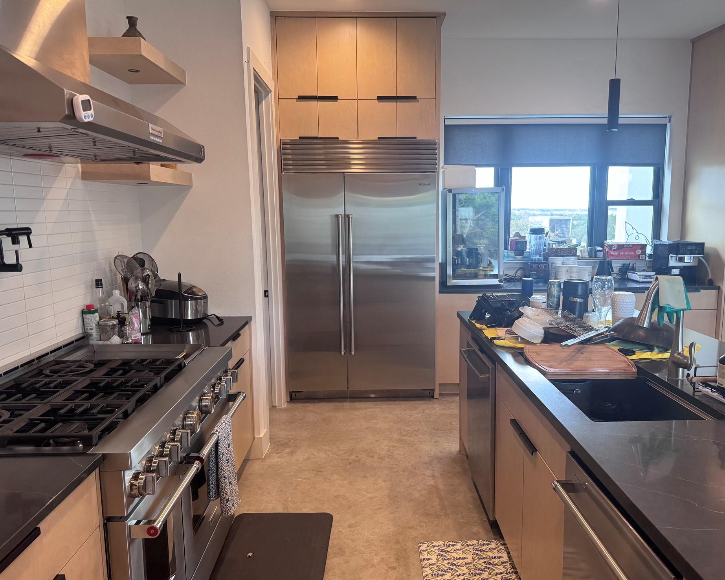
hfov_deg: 66.0
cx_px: 387
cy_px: 296
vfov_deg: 54.9
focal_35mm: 26
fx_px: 558
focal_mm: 6.76
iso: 200
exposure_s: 1/120
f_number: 1.78
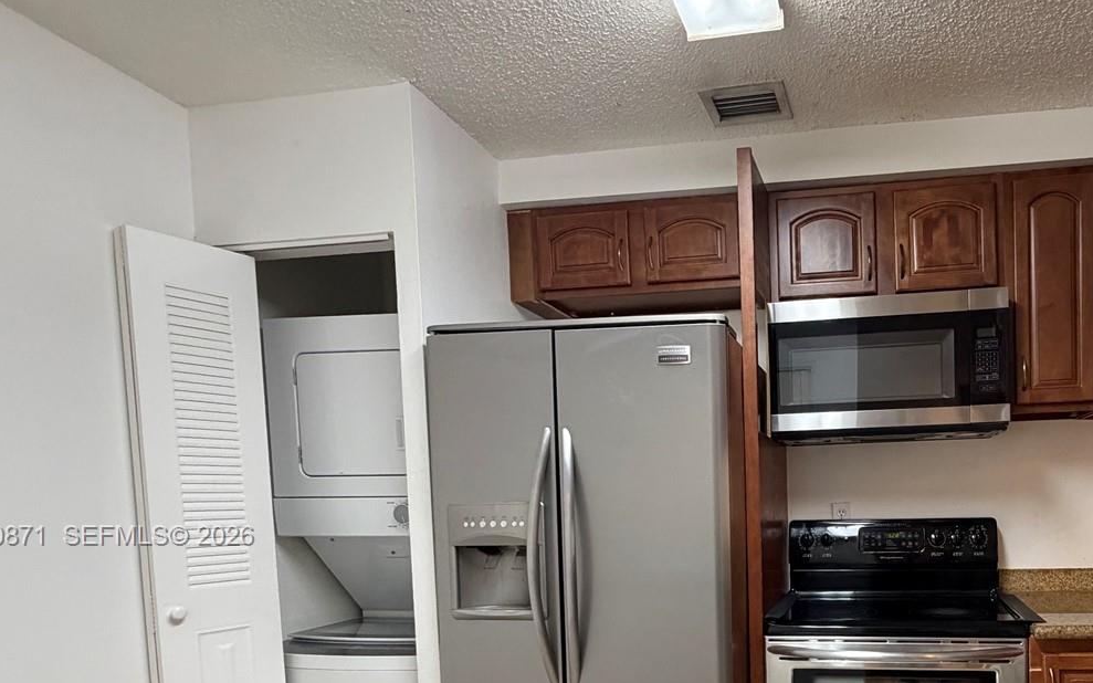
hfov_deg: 70.7
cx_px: 794
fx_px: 715
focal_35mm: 24
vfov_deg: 48.5
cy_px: 537
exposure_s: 1/60
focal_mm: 2.22
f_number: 2.2
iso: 400
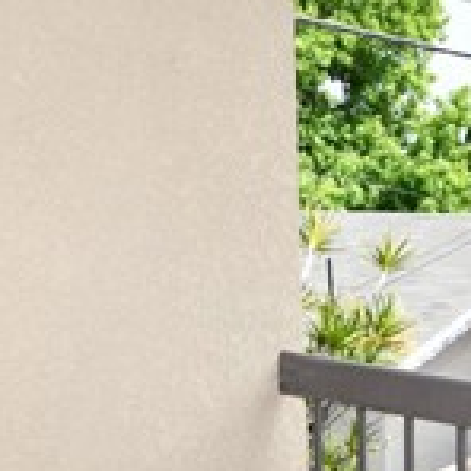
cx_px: 401
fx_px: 847
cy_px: 374
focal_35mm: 55
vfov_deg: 30.4
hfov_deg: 30.1
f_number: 6.3
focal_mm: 10
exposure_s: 1/160
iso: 100
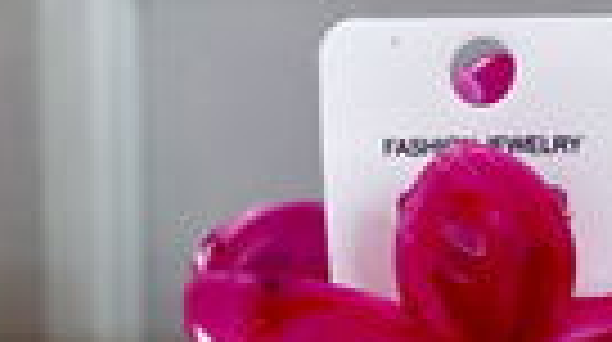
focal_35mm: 330
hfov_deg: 6.5
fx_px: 5347
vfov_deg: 3.7
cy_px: 295
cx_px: 464
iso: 100
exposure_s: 1/100
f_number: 2.8
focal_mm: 9
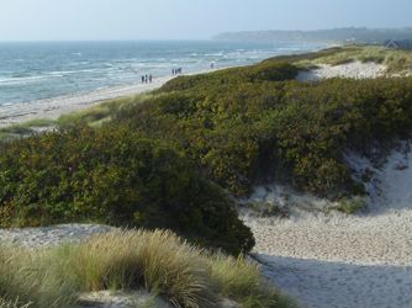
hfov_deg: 33.2
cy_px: 156
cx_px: 227
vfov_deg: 25.2
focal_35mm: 58
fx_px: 690
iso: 50
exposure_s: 1/172
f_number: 6.4
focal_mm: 6.3
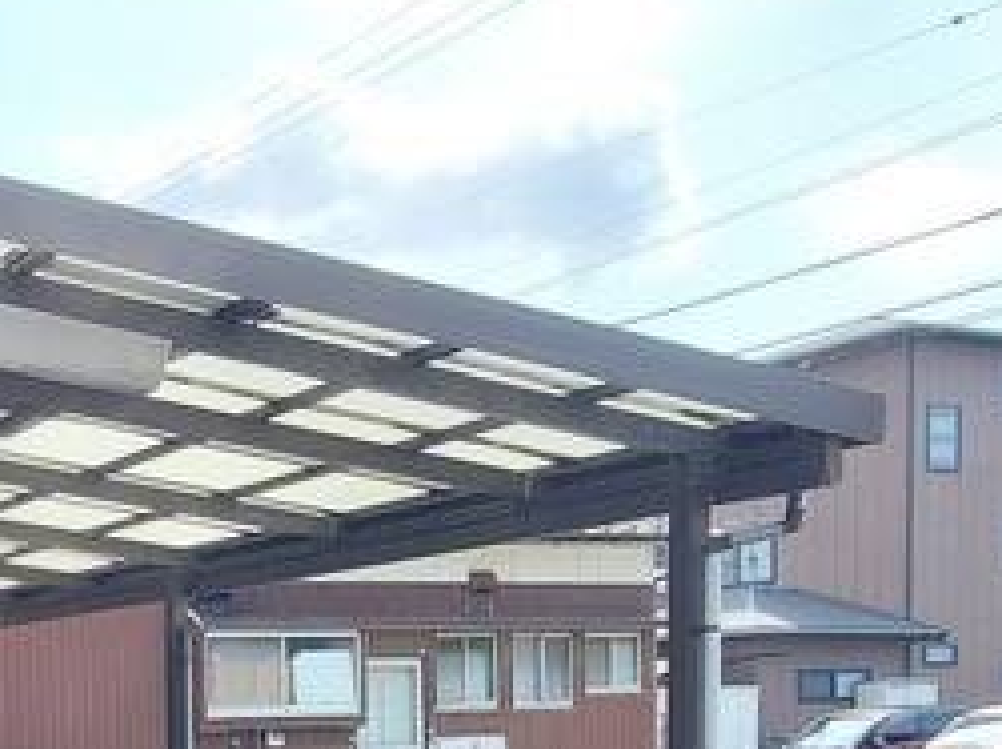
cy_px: 809
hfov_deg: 34.7
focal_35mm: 50
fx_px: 1446
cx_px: -4
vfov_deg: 26.9
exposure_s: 1/327
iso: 50
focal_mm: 1.74
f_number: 2.2
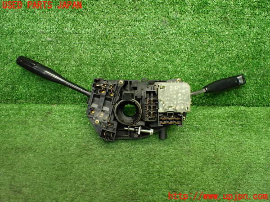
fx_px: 234
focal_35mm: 30
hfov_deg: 60.0
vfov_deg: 46.8
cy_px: 101
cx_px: 135
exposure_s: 1/125
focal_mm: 5.4
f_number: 2.3
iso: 800
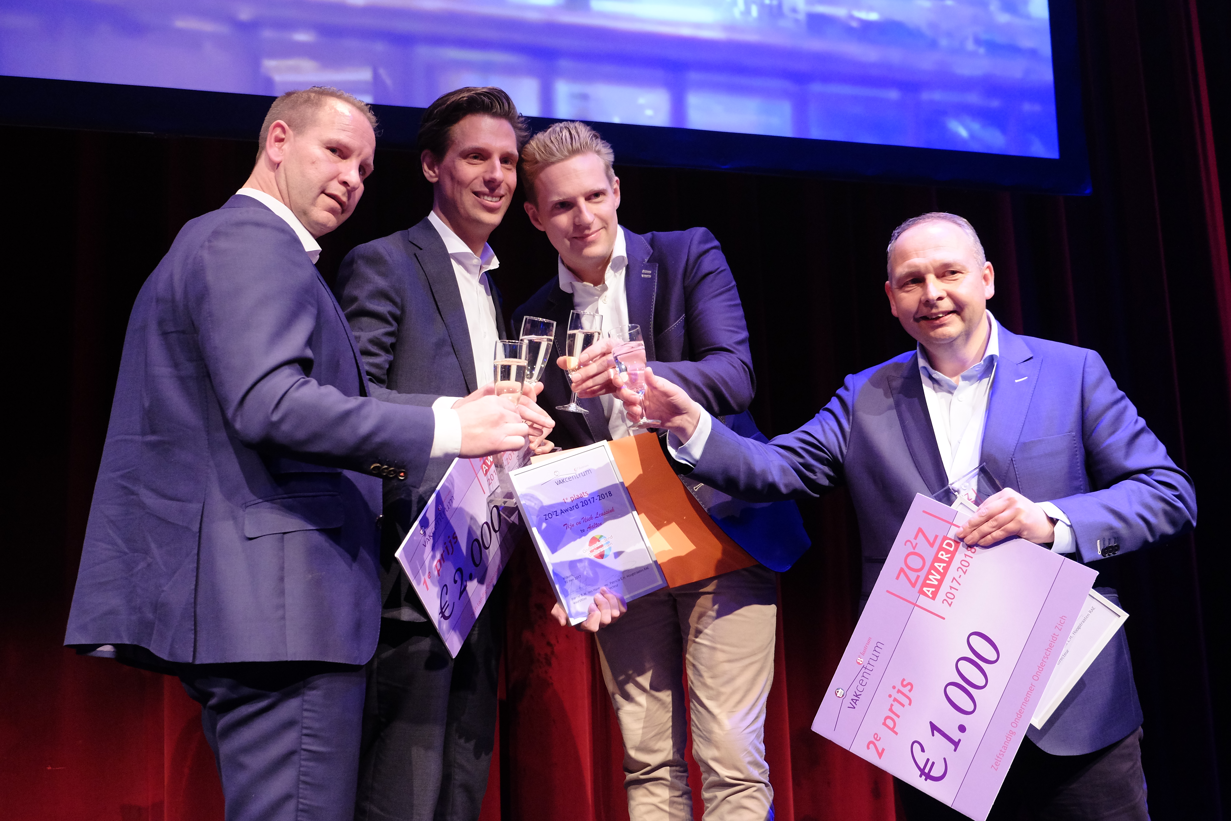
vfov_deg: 40.0
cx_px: 616
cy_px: 410
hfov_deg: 57.2
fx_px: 1128
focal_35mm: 33
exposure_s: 1/85
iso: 2500
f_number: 3.2
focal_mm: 22.3
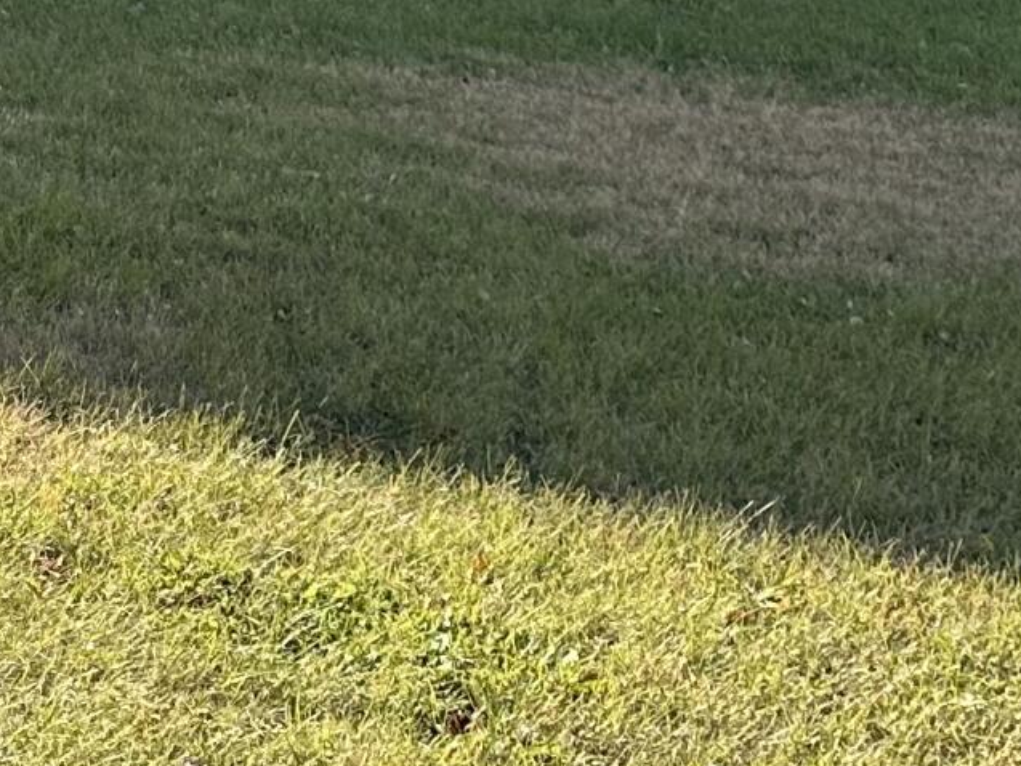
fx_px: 3334
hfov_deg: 13.8
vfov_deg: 12.5
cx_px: -1218
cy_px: -389
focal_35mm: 113
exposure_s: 1/1144
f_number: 1.78
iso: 80
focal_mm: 6.86
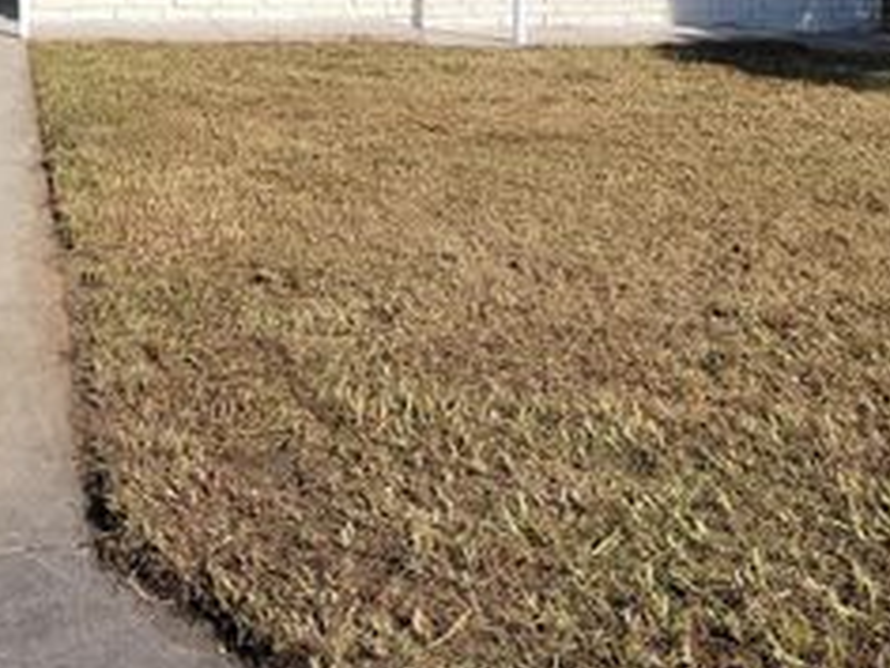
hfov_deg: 34.3
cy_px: 32
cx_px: 230
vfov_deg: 25.5
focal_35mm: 55
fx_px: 1414
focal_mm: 5.4
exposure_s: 1/2851
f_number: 1.8
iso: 40
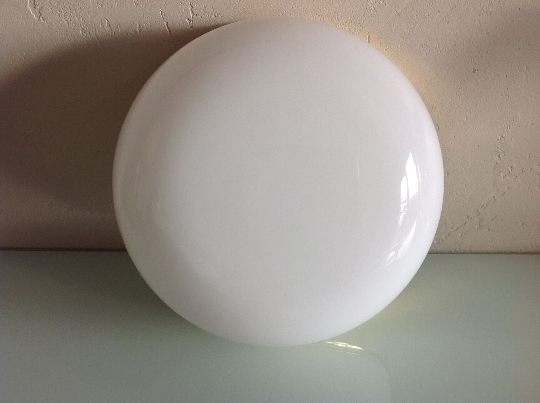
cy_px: 202
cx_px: 270
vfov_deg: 40.6
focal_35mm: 35
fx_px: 545
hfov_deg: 52.7
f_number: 2.4
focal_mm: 4.28
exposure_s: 1/60
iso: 50
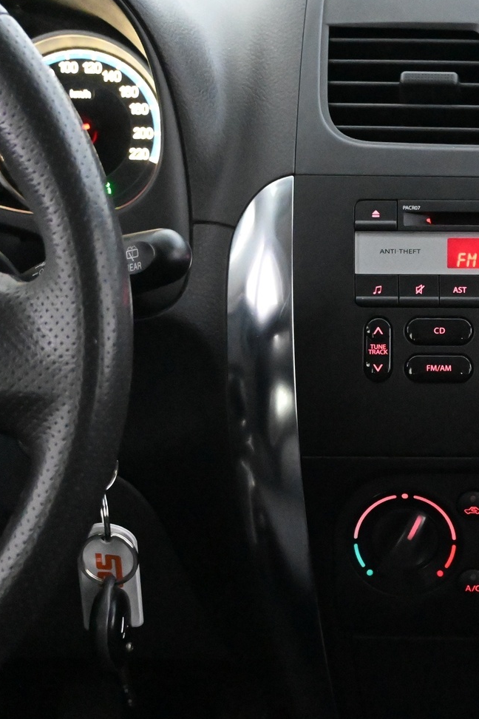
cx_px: 543
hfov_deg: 17.5
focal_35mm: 75
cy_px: 357
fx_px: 1497
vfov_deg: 27.0
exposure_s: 1/50
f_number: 4.8
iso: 14400
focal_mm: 30
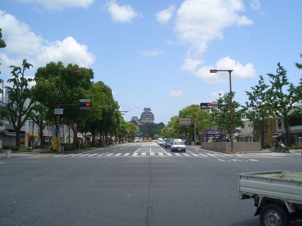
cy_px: 113
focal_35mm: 36
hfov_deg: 51.4
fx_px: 314
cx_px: 151
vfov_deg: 39.6
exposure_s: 1/640
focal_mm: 4.8
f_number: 4
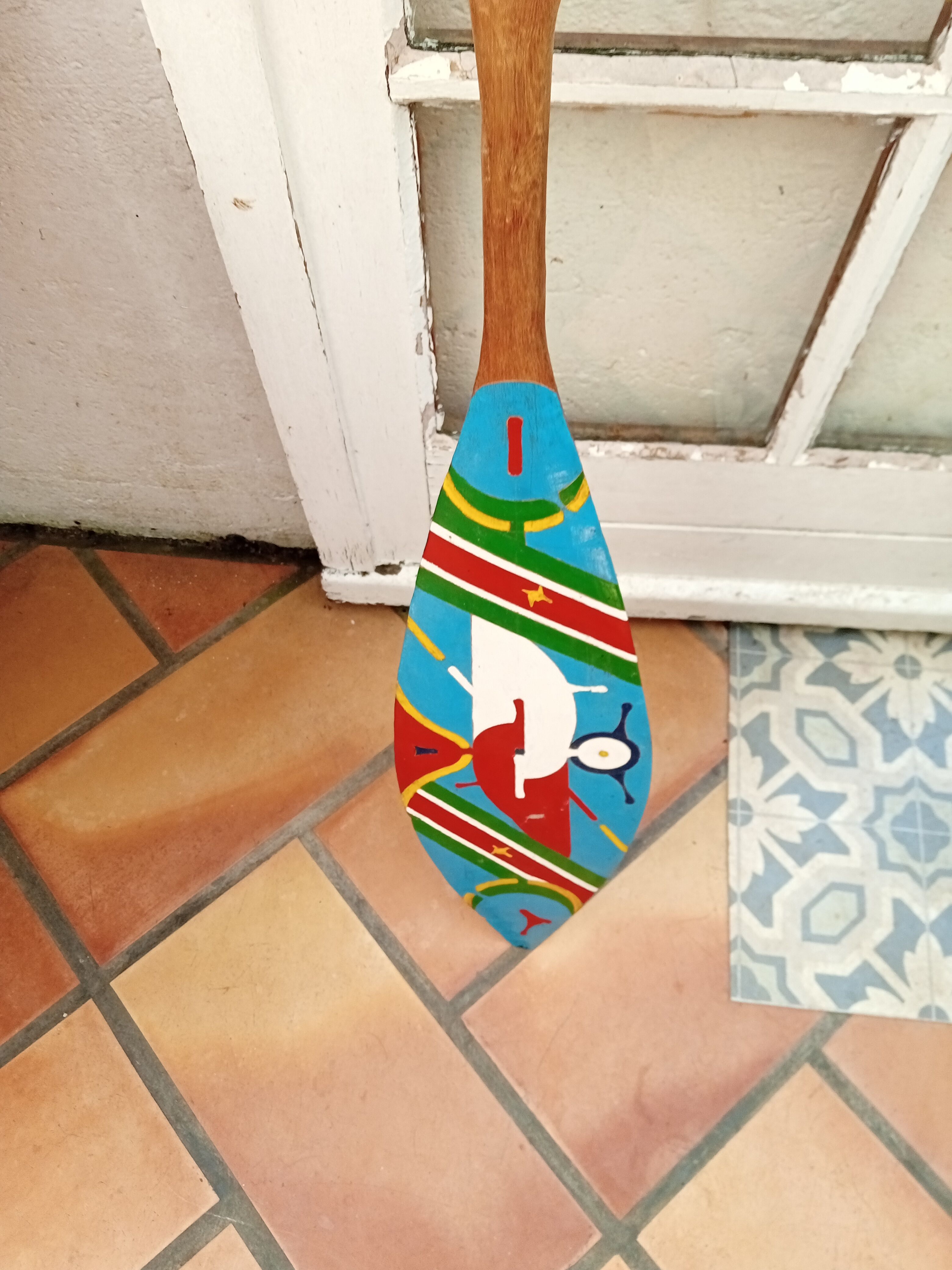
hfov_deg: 49.7
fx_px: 1027
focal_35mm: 28
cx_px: 476
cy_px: 635
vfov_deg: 63.4
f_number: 1.8
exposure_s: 1/50
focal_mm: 3.57
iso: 136
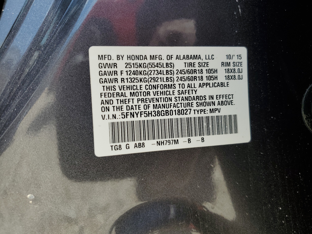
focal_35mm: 26
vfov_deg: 53.1
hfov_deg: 67.3
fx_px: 234
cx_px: 156
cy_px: 117
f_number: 1.5
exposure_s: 1/1000
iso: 50
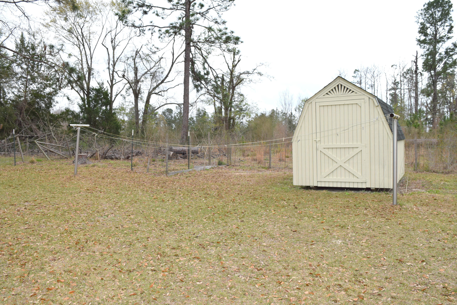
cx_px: 228
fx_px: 381
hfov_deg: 61.9
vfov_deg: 43.6
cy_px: 152
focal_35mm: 30
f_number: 7.1
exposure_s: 1/200
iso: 100
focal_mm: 20
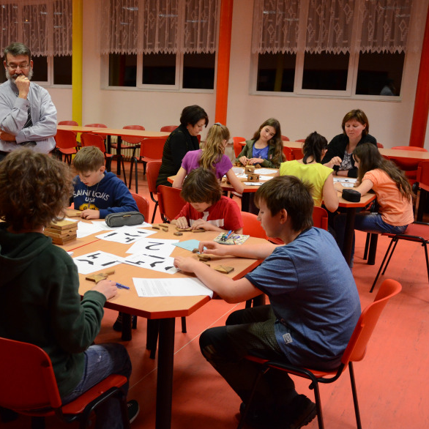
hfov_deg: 38.6
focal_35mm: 43
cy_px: 212
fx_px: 603
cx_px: 135
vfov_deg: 39.2
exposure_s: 1/125
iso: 2000
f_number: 3.8
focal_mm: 22
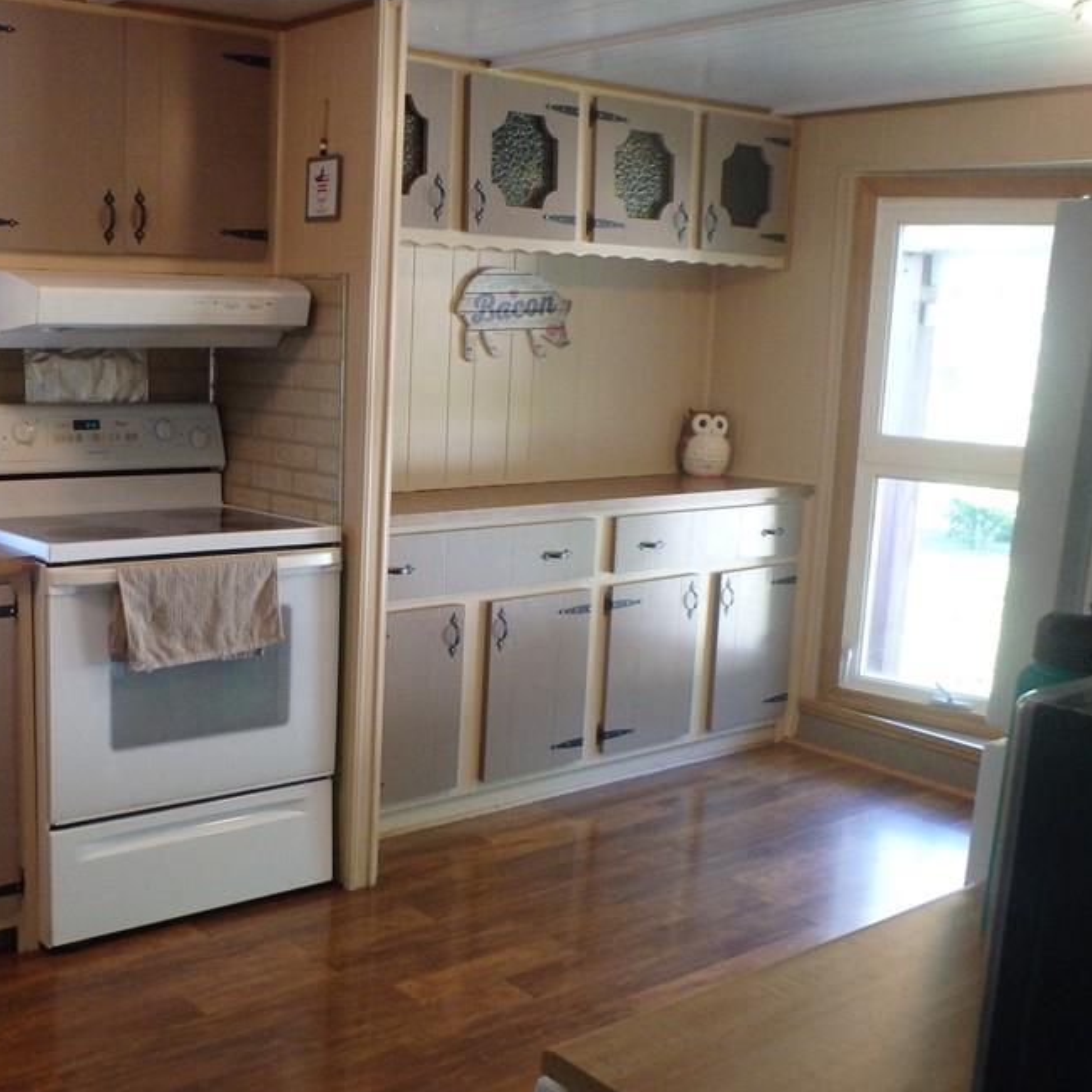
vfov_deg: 42.8
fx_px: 1392
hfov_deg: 41.8
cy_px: 581
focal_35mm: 39
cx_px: 304
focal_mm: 5
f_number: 3.9
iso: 640
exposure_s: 1/30
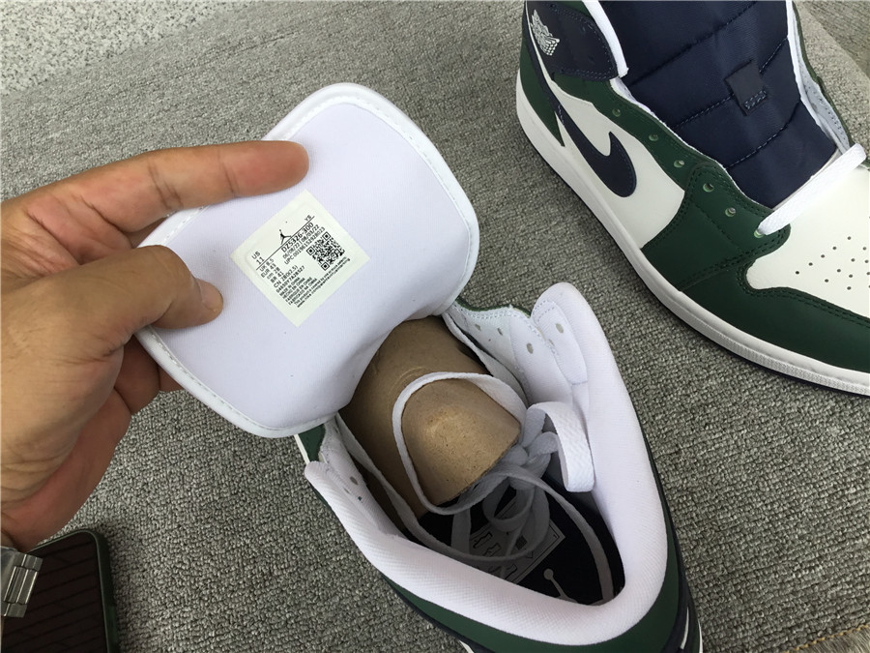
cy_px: 326
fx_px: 779
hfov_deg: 58.4
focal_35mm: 31
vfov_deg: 45.4
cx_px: 435
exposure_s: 1/177
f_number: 2.4
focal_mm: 3.3
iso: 25
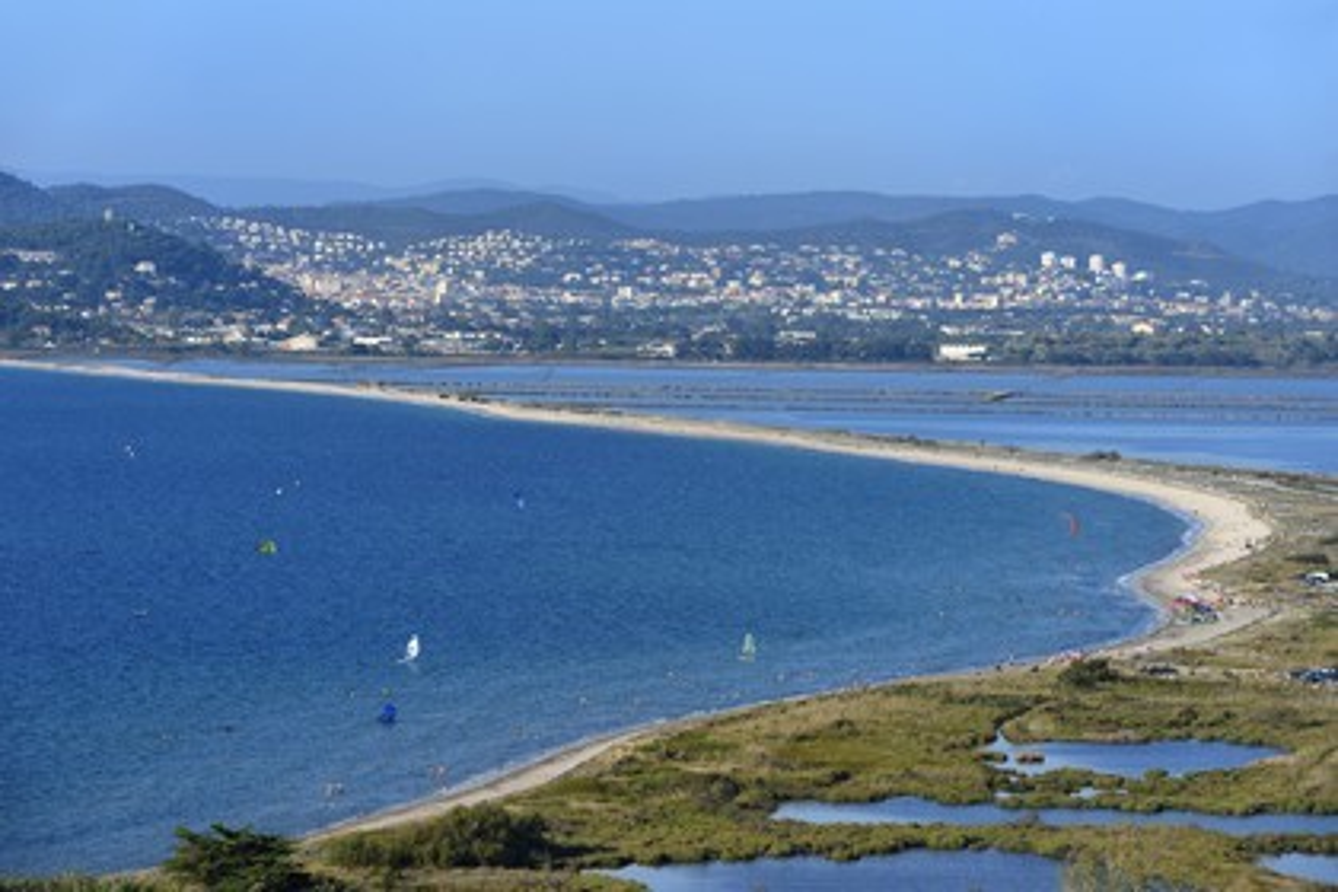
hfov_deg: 11.7
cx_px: 669
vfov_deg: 7.8
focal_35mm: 175
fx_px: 6504
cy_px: 446
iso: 200
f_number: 11
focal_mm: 175
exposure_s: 1/320
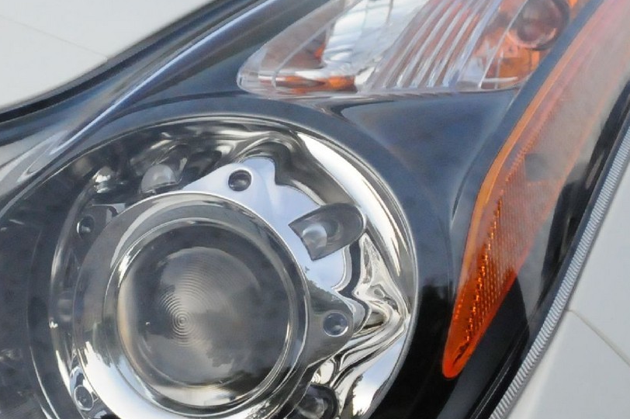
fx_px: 4196
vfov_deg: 5.7
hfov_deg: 8.6
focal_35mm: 240
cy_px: 200
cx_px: 85
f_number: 5.6
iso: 2000
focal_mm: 52
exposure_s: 1/1250
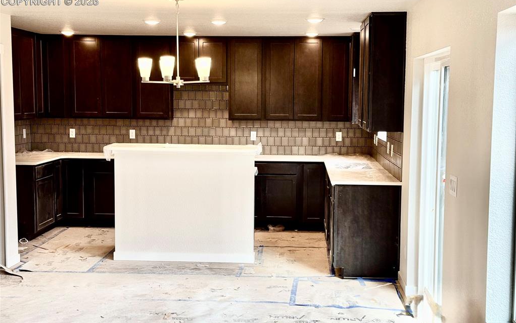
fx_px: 717
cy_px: 171
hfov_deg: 39.6
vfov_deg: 25.3
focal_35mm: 51
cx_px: 258
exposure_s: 1/225
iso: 100
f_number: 1.78
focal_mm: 6.76
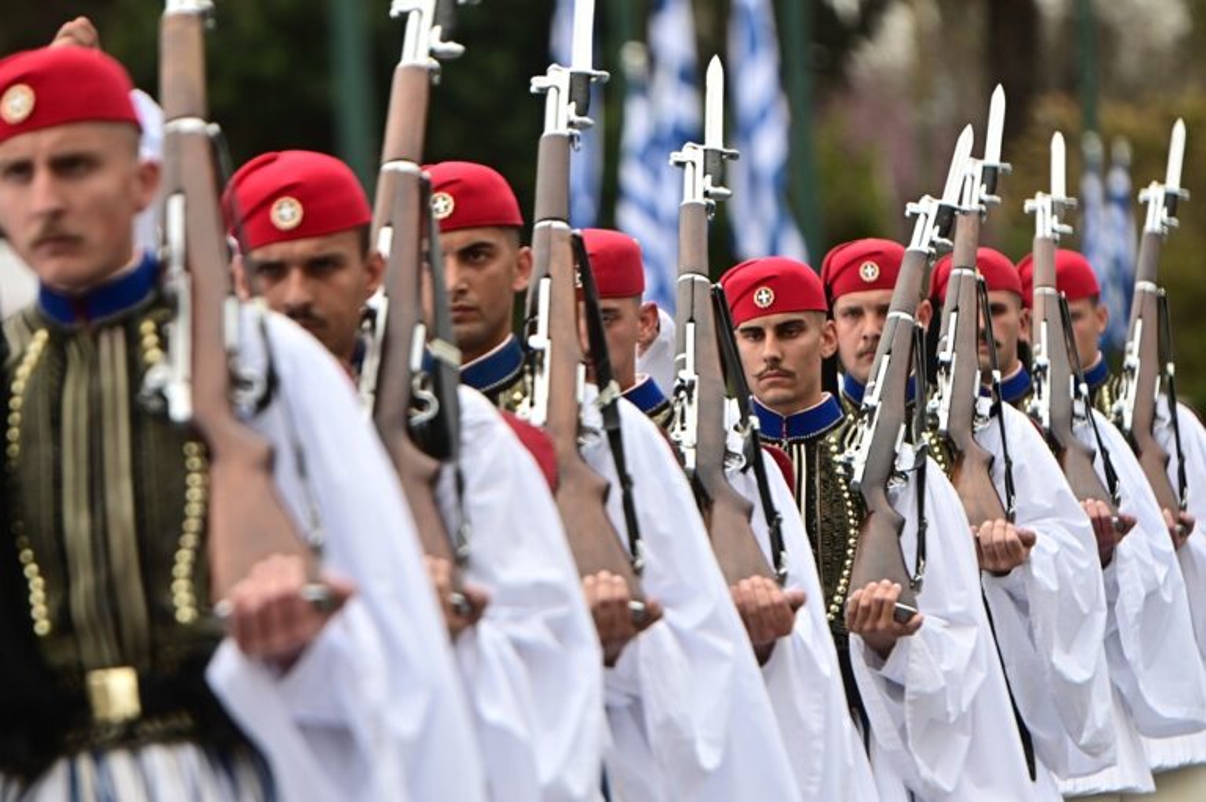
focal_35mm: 285
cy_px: 401
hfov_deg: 7.2
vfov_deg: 4.8
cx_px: 603
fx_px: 9541
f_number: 3.5
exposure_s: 1/3200
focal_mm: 190
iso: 640
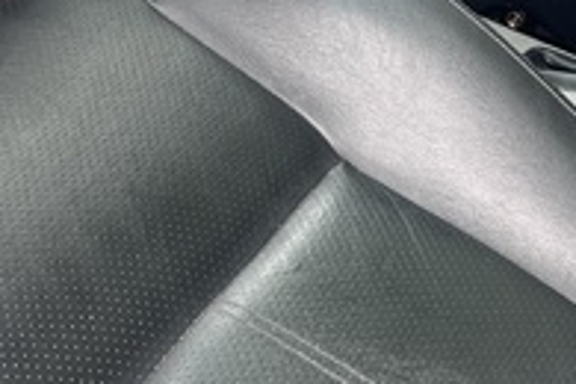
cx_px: 174
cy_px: -281
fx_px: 1776
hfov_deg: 18.4
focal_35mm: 111
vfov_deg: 11.5
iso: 40
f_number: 1.6
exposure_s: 1/122
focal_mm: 5.1
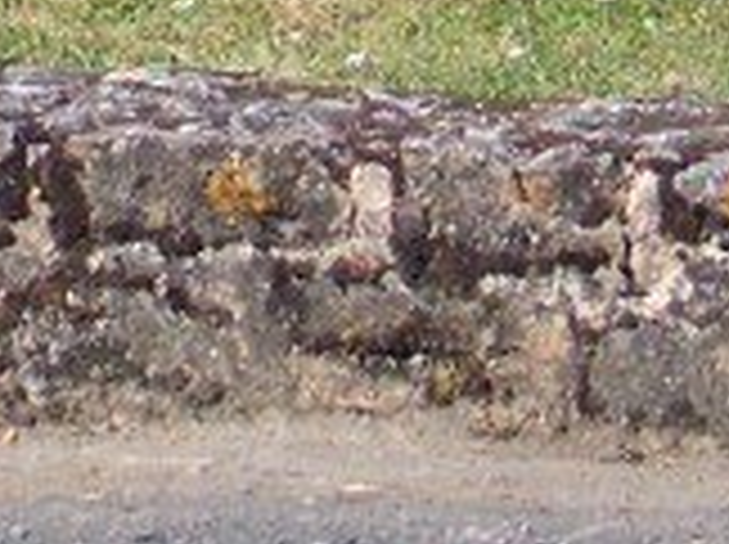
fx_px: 9841
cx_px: -612
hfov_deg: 4.2
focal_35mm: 468
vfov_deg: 3.1
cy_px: -994
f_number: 3.2
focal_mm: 14.6
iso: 80
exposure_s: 1/640
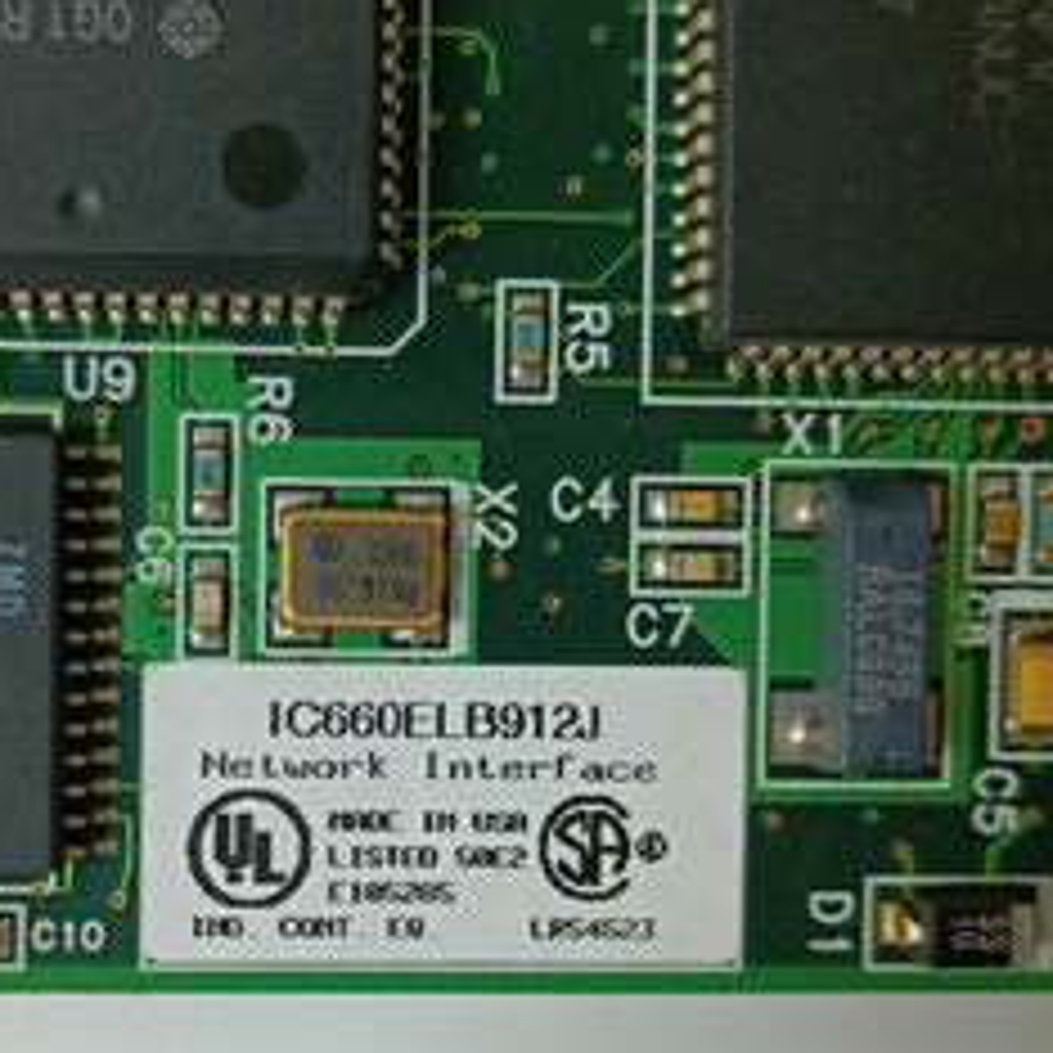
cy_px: 614
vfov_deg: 33.3
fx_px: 1755
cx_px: 310
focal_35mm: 51
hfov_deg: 33.0
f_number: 1.9
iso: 673
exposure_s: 1/33.3
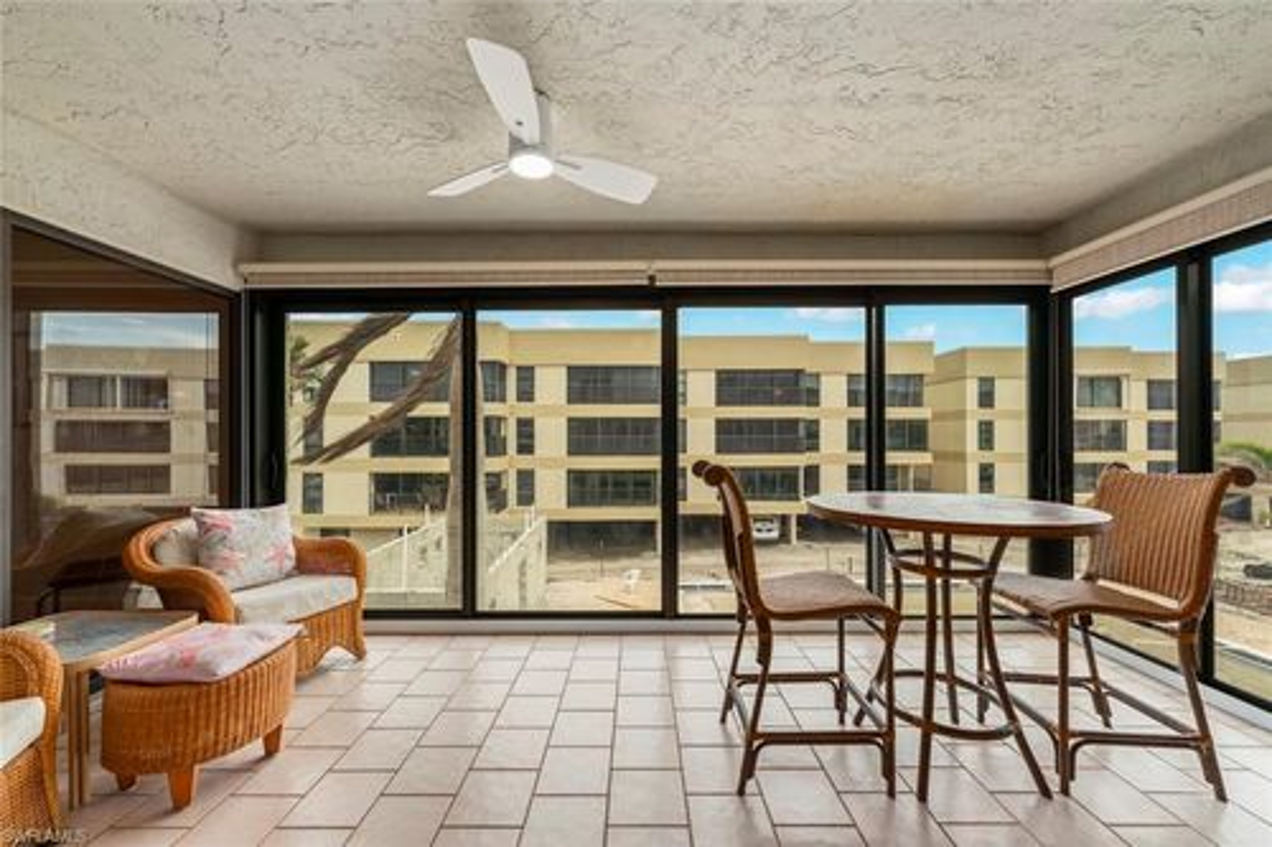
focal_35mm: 14
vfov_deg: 81.2
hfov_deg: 104.3
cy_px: 424
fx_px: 494
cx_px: 636
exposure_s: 1/3
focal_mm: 14
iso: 160
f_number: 10
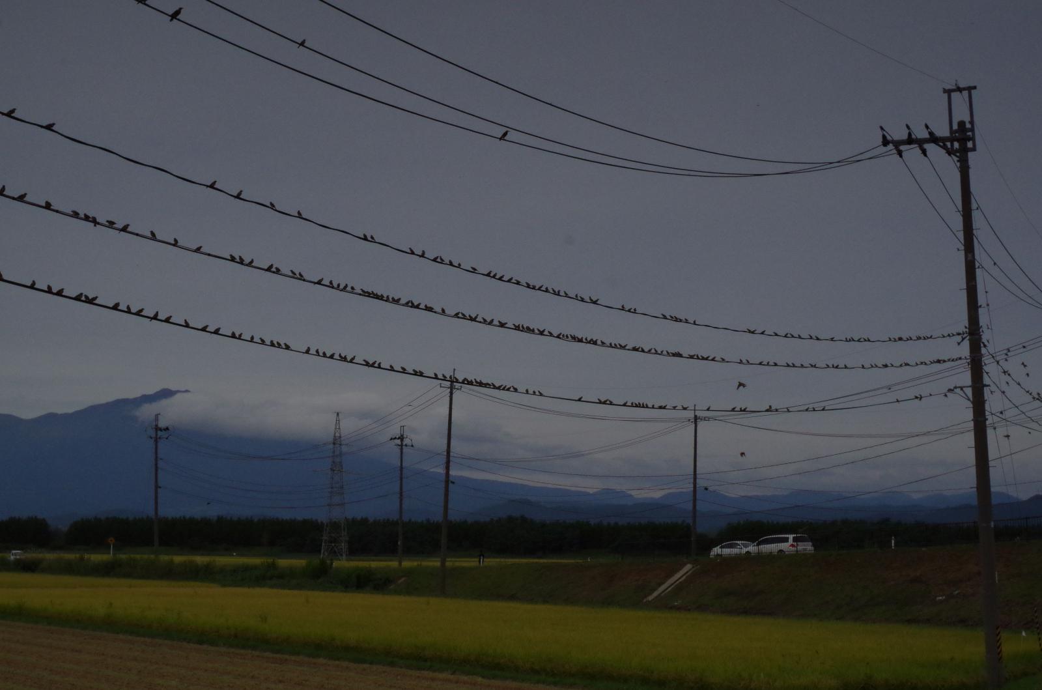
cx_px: 521
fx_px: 1733
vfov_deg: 22.5
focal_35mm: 60
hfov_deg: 33.5
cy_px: 345
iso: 1600
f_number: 8
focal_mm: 40
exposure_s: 1/6000
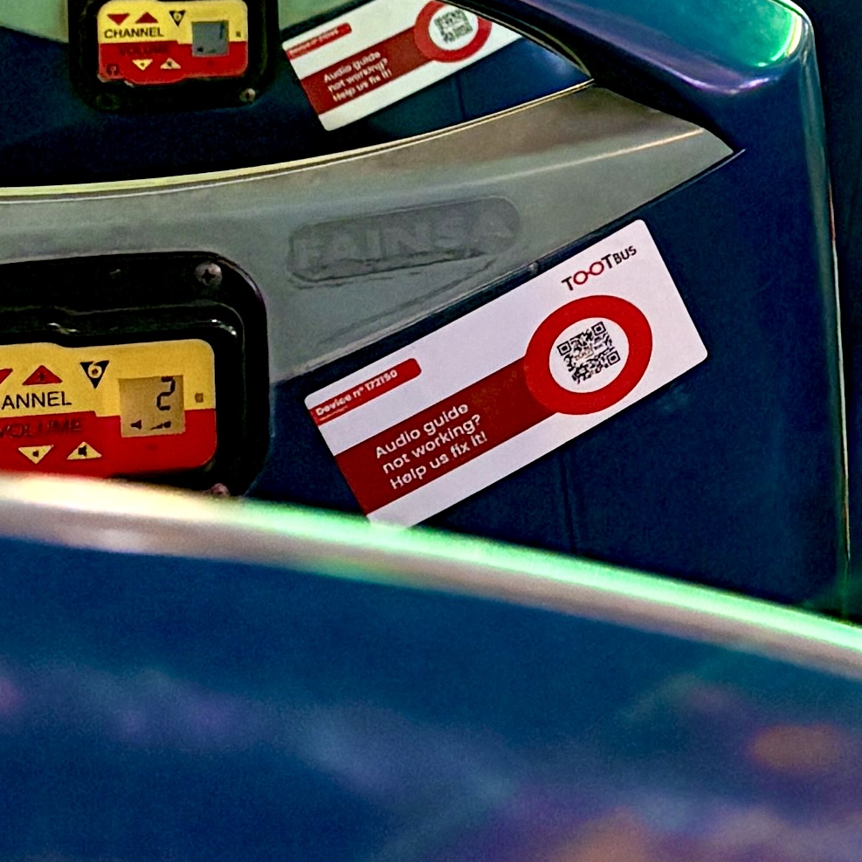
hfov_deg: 12.5
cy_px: -321
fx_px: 3747
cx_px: 1252
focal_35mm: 133
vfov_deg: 12.6
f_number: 1.6
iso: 400
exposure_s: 1/50
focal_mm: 5.96
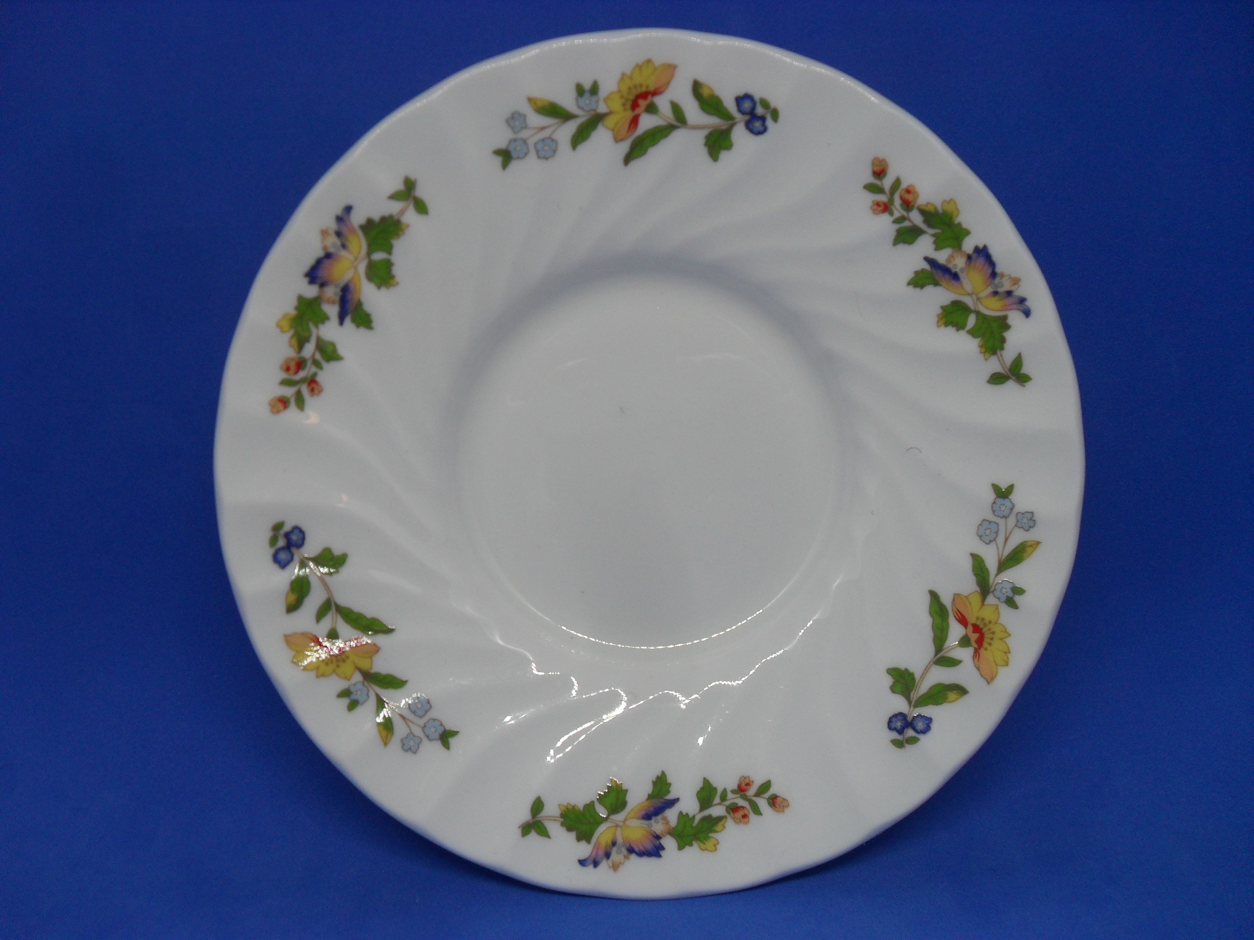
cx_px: 627
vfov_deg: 40.7
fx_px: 1268
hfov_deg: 52.6
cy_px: 470
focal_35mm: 35
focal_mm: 6.2
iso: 100
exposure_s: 1/125
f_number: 2.8
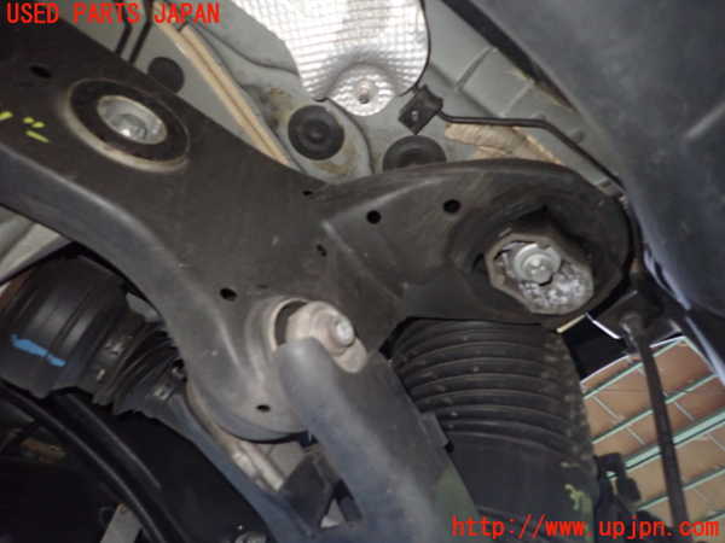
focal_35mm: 25
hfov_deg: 69.4
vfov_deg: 54.9
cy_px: 272
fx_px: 524
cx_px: 362
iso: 800
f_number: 2
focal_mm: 4.5
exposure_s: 1/25
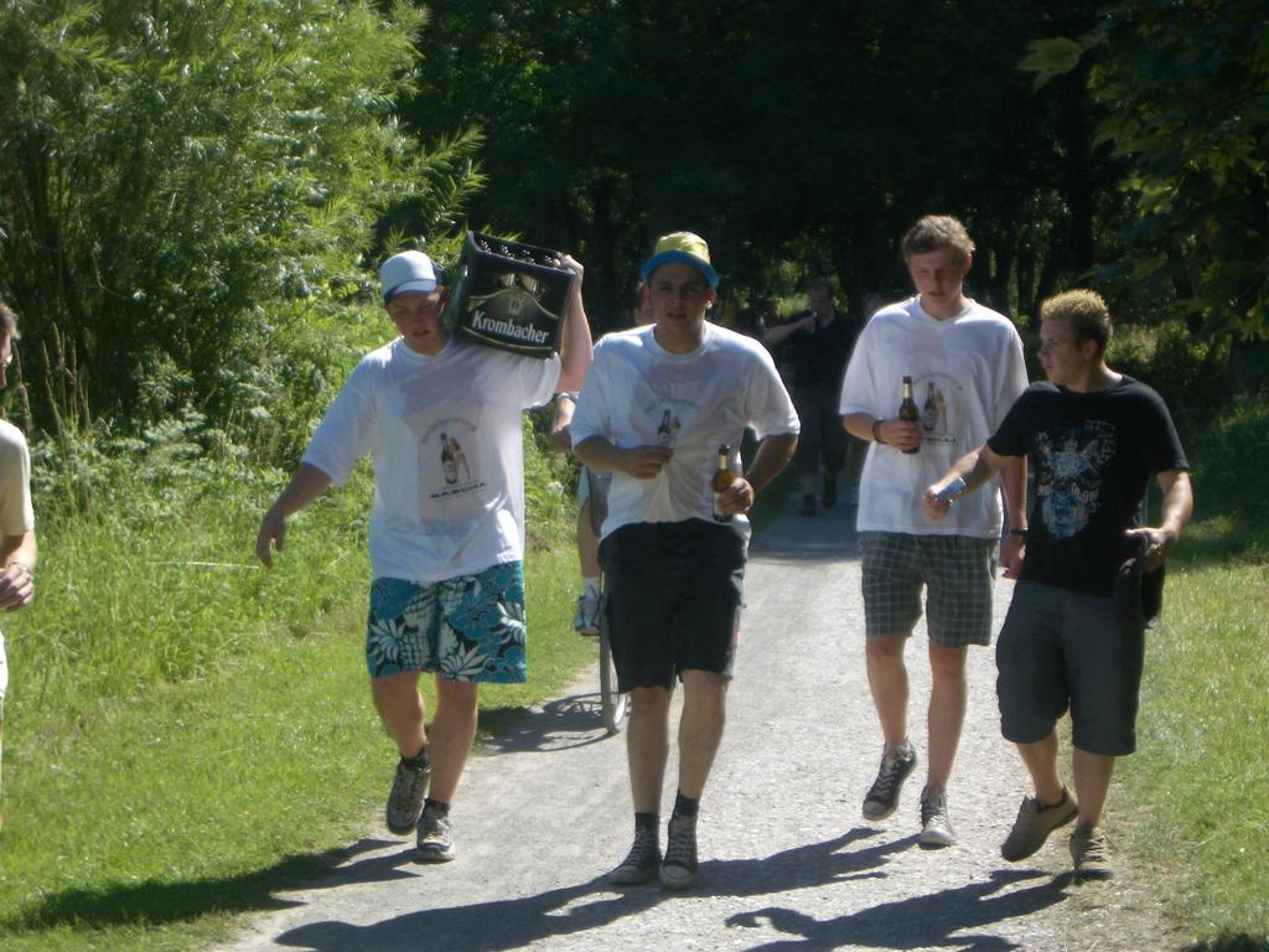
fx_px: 3226
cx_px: 634
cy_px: 476
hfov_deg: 22.3
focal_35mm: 88
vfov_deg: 16.8
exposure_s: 1/400
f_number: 4.4
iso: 50
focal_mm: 14.6
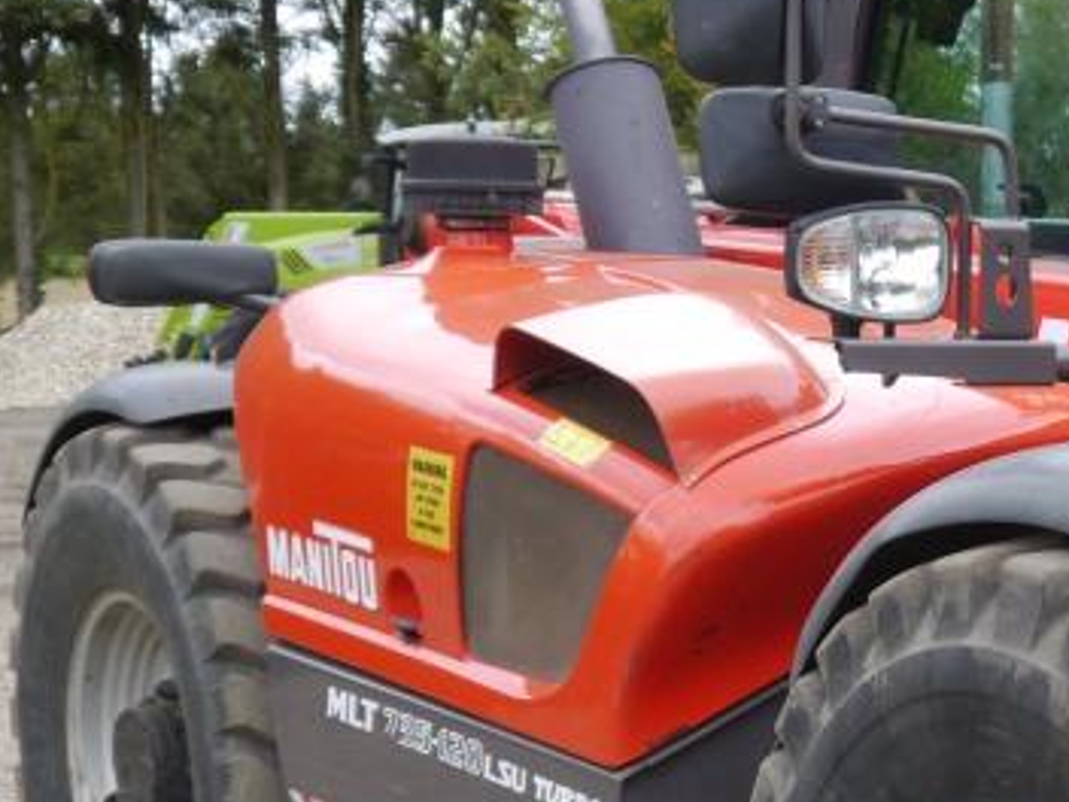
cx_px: 1309
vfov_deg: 14.8
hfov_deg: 18.7
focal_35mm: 99
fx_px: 3057
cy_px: 732
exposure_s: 1/125
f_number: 4.5
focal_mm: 17
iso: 160
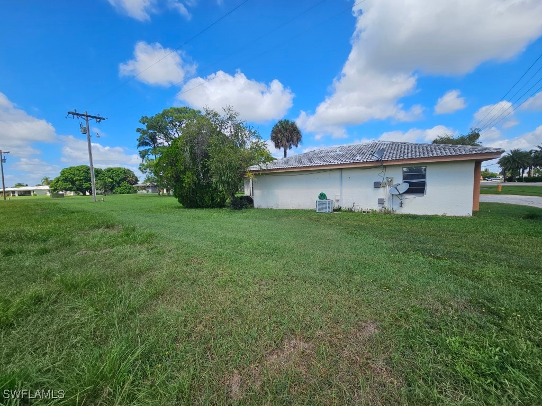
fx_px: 204
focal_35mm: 13
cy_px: 203
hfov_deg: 106.2
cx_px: 271
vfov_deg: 89.9
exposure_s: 1/2032
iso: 50
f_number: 2.2
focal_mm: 2.2
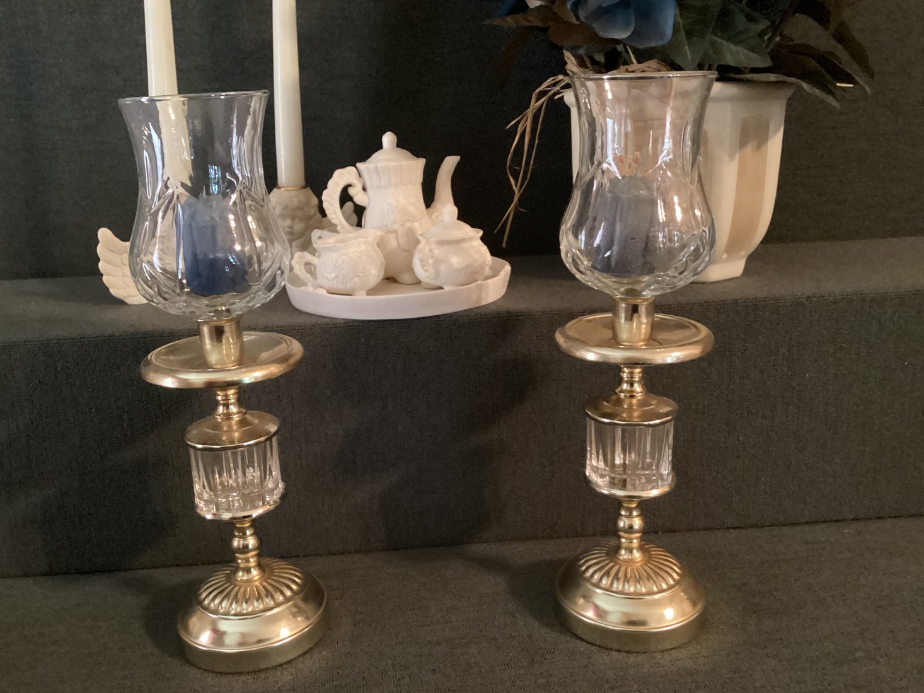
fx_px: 854
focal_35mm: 32
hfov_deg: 56.8
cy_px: 346
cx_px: 454
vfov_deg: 44.1
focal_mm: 3.3
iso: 800
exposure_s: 1/20
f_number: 2.4
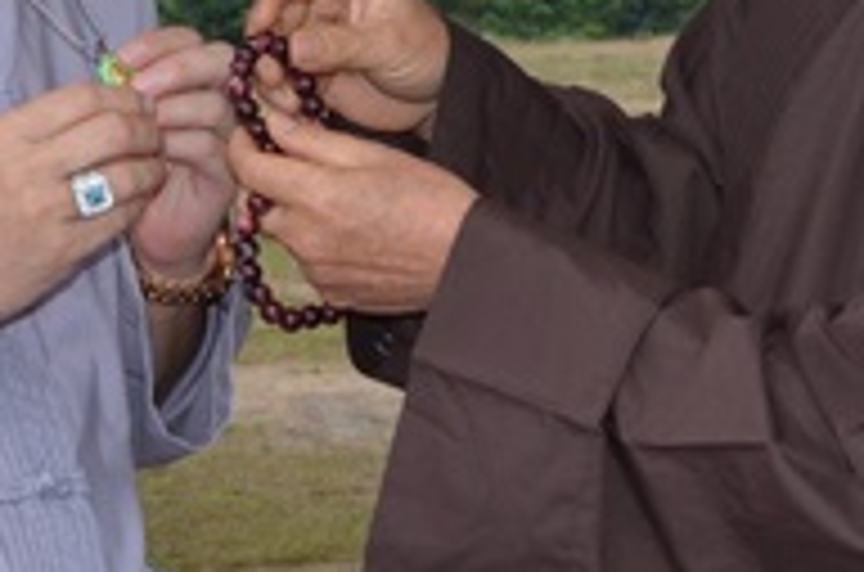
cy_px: -250
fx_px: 4254
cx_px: 562
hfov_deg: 11.6
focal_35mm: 178
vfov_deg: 7.6
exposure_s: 1/250
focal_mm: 35
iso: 640
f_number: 13
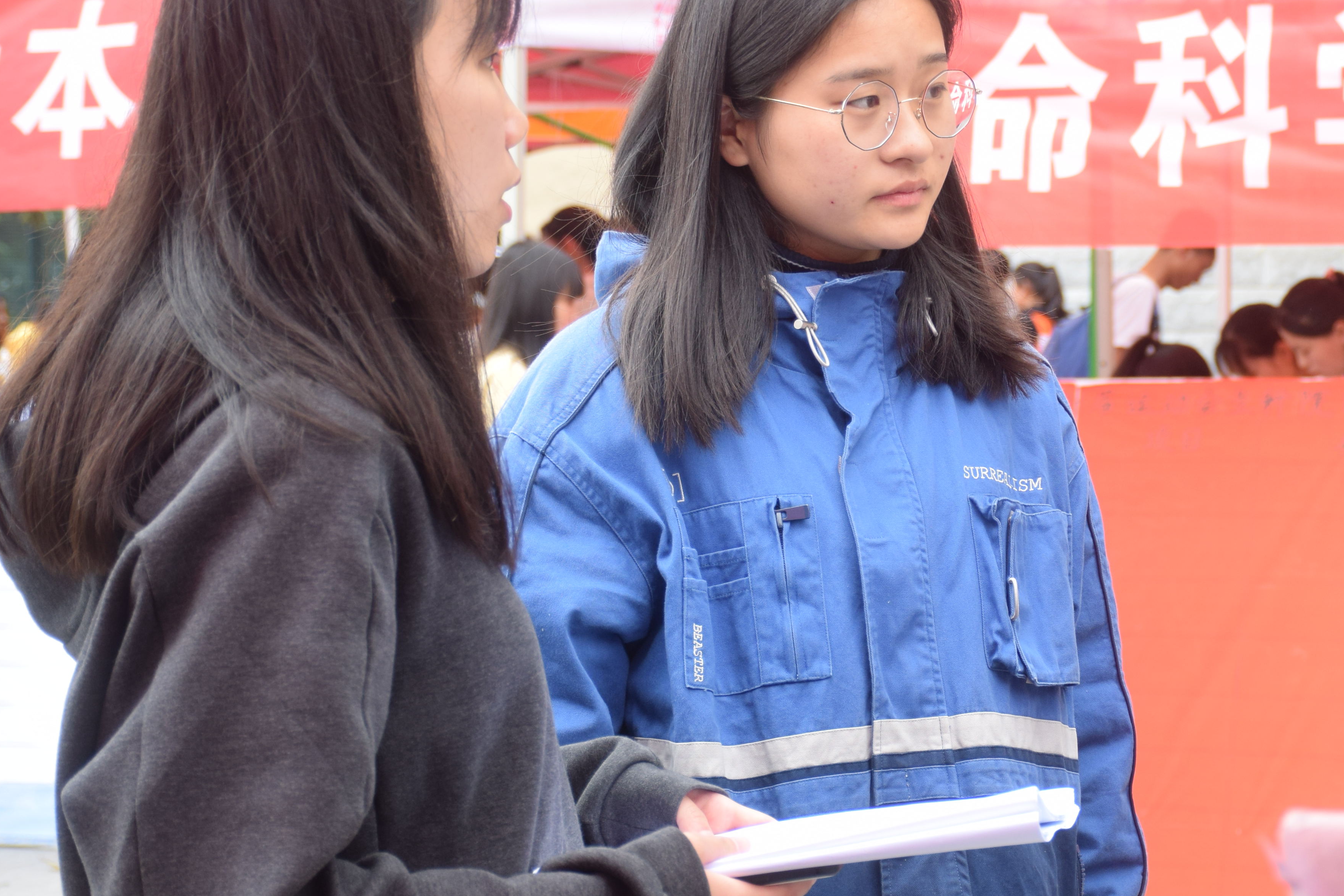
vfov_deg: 12.8
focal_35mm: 107
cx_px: 1075
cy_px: 429
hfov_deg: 18.9
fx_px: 3994
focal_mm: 42
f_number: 5
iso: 320
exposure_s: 1/320
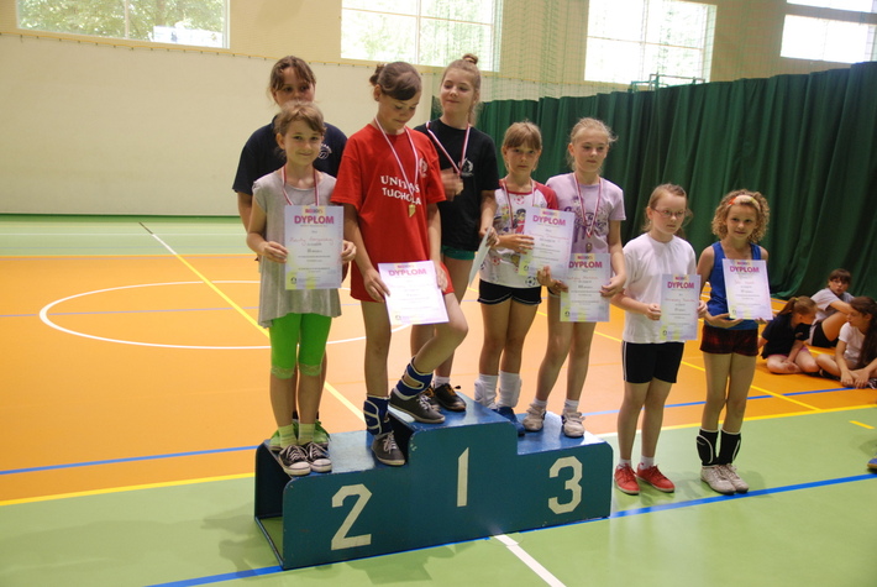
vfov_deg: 37.0
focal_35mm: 36
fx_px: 878
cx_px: 438
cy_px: 294
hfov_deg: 53.1
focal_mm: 24
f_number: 3.2
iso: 450
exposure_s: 1/30
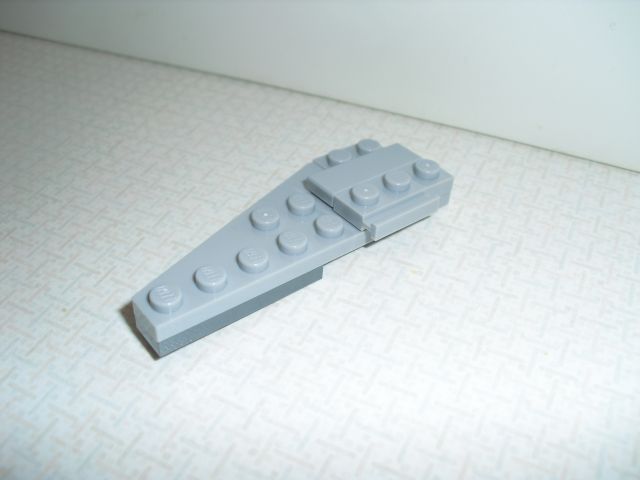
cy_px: 240
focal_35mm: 36
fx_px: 666
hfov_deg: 51.4
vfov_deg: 39.7
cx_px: 320
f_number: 3.1
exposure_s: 1/100
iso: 64
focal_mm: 6.3
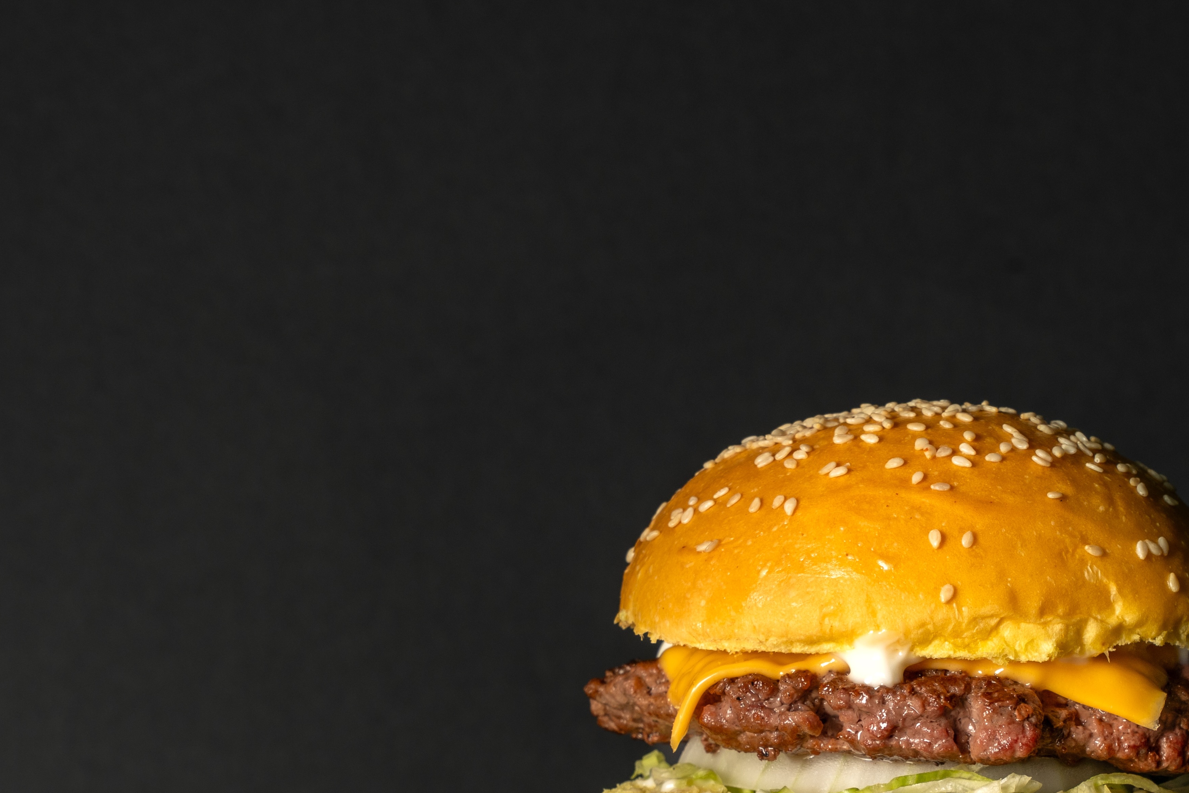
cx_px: 943
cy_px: 774
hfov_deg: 14.6
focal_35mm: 140
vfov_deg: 9.7
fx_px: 4624
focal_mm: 70
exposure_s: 1/125
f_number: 11
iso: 320
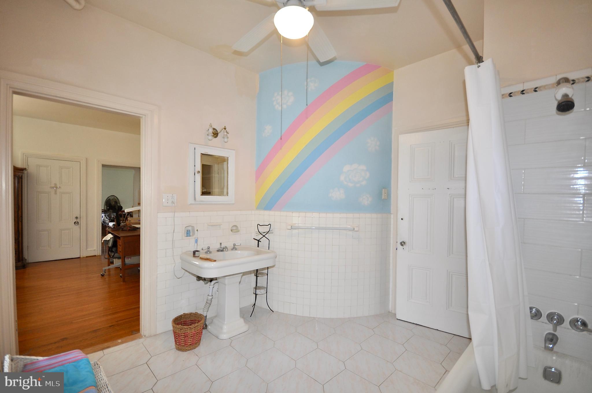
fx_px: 246
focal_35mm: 15
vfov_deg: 77.2
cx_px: 296
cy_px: 196
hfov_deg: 100.5
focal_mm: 10
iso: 320
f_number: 4.5
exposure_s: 1/60
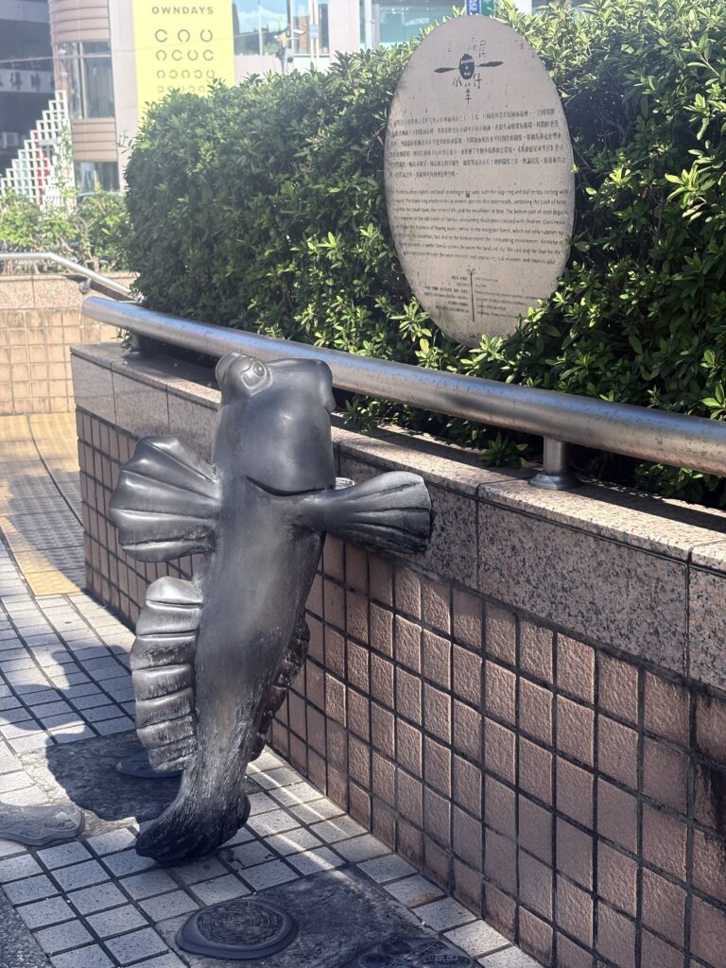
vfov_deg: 36.8
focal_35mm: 52
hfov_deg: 28.0
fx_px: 1454
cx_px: 363
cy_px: 484
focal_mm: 5.96
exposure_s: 1/1553
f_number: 1.6
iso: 50
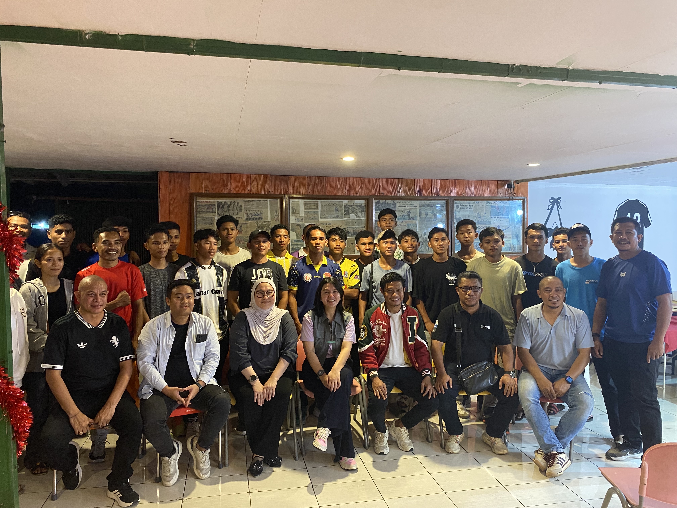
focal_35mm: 26
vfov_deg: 53.1
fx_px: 508
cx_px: 338
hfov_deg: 67.3
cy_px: 254
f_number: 1.8
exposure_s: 1/25
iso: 500
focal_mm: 4.25
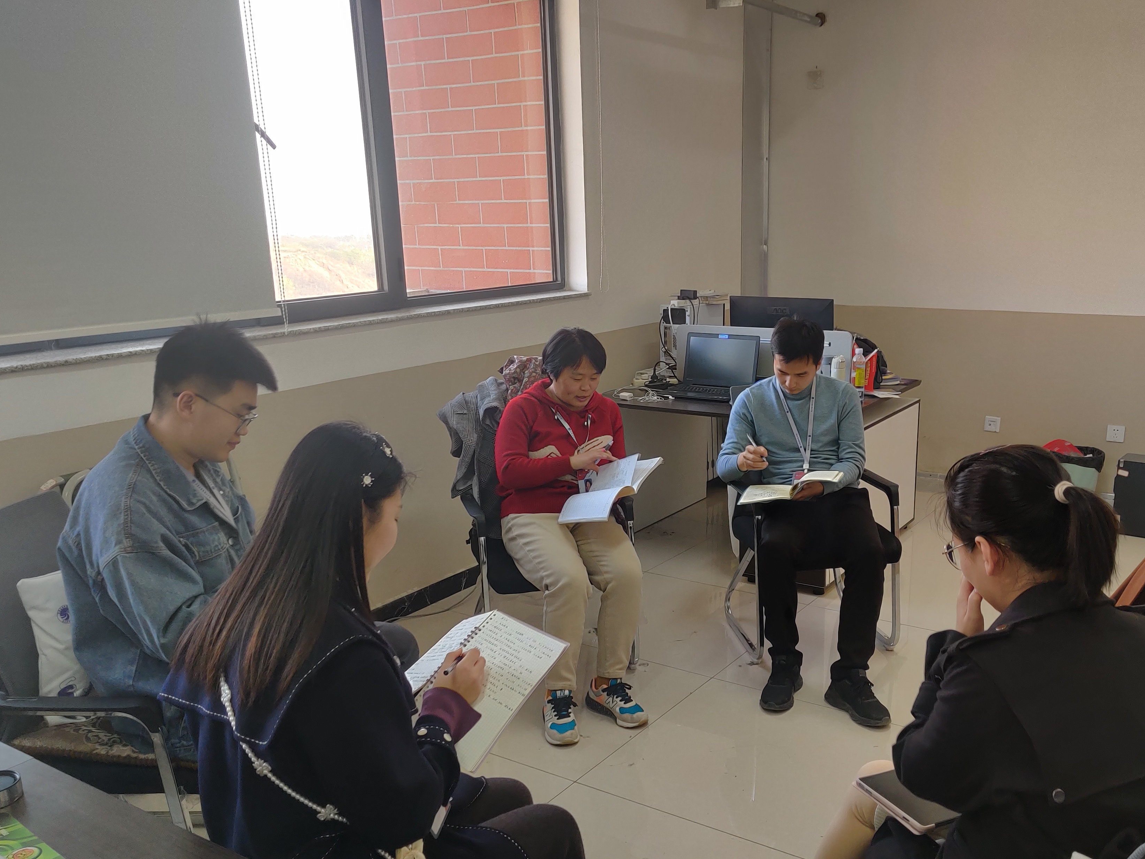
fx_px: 1092
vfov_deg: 42.8
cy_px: 508
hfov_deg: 55.1
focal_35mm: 33
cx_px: 654
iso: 320
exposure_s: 1/33
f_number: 1.65
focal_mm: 4.75
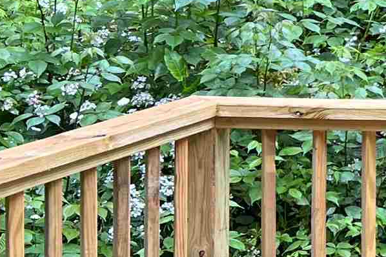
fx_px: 1490
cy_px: -81
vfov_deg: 9.7
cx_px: 892
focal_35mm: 139
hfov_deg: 12.2
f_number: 1.5
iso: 40
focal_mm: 5.7
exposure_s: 1/210
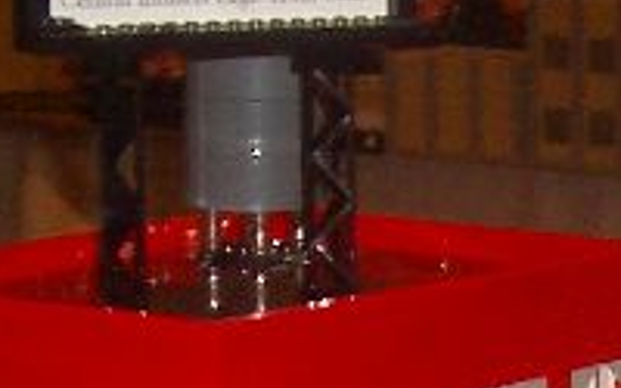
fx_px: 3622
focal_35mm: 214
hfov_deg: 9.6
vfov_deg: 5.7
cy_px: 1133
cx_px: 782
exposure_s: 1/60
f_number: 2.6
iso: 100
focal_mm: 5.8
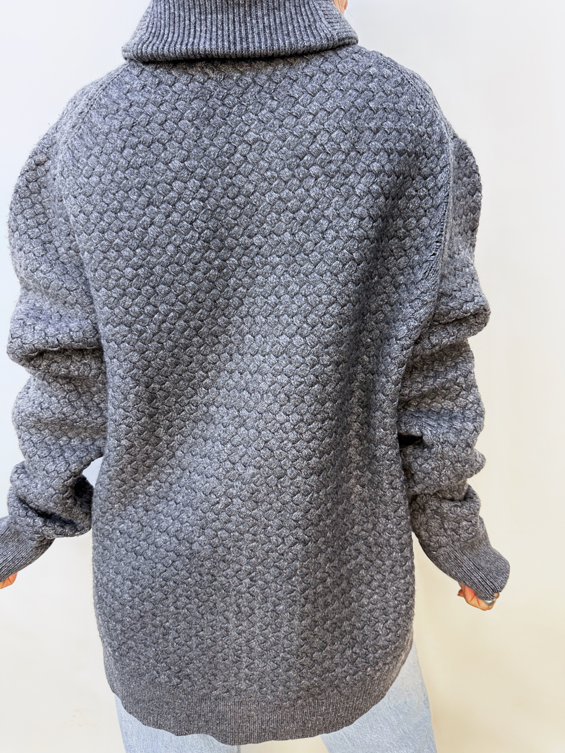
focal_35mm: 24
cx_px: 282
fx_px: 522
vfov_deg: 71.6
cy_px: 376
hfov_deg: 56.8
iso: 64
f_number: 1.78
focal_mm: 6.86
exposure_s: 1/100
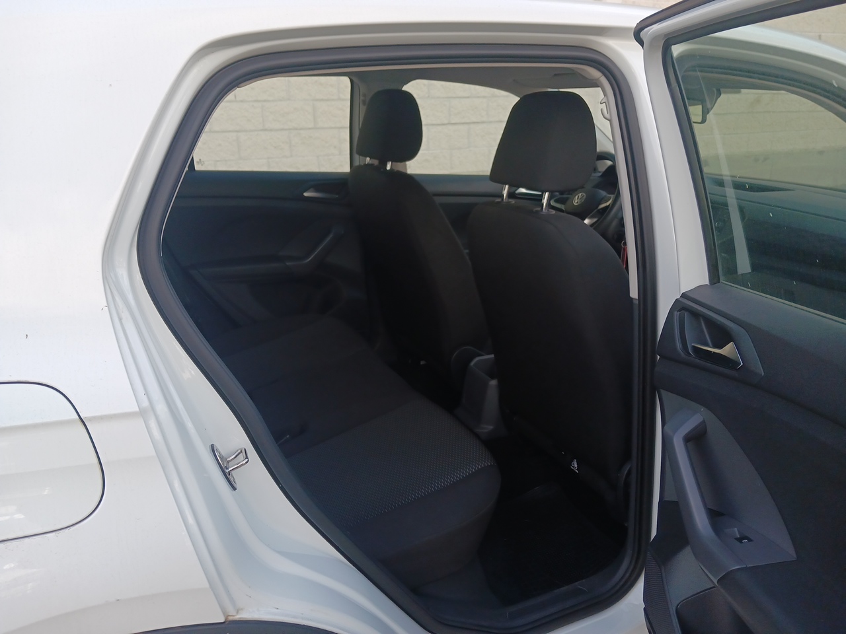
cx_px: 423
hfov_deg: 65.3
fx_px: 660
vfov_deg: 51.4
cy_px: 317
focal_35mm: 27
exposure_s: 1/100
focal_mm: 4
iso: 38
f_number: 1.8
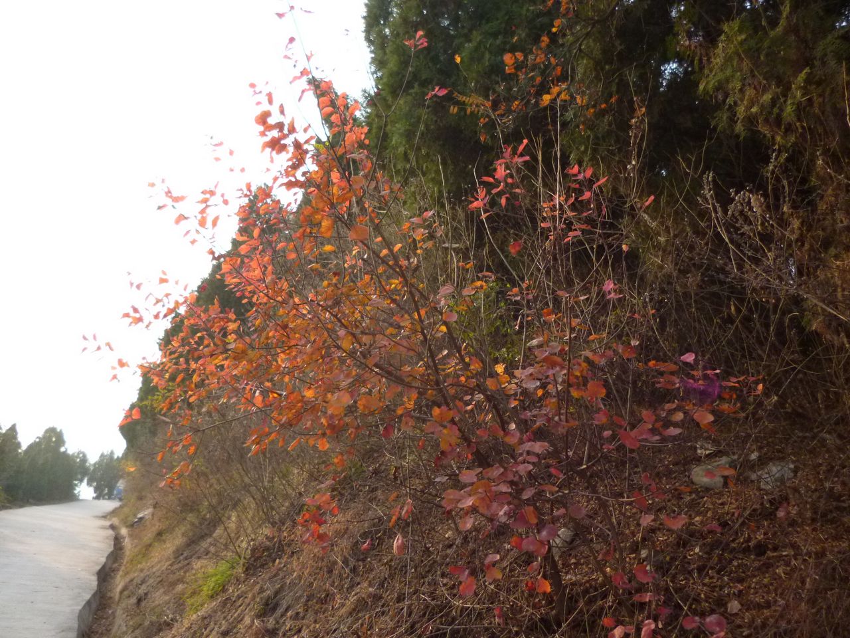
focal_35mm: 28
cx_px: 425
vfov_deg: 49.7
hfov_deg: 63.4
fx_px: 688
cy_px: 319
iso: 320
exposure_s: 1/500
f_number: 3.1
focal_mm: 5
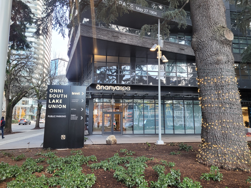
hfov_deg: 67.3
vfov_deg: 53.1
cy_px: 94
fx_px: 189
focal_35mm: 26
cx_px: 126
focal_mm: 5.4
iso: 250
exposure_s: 1/120
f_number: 1.8
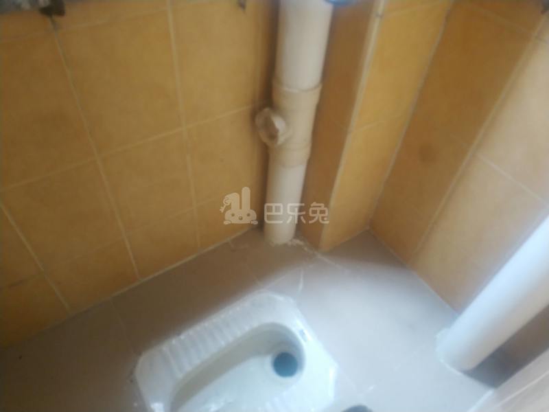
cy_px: 206
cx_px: 274
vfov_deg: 44.2
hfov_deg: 56.8
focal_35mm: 32
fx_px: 508
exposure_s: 1/20
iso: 376
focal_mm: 4.5
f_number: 2
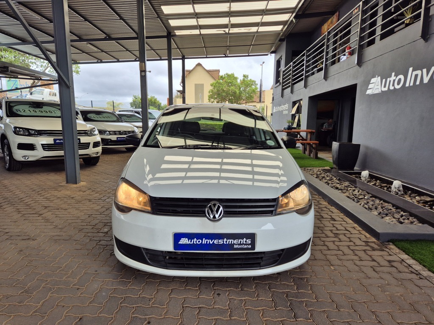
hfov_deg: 73.9
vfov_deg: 58.9
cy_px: 162
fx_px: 288
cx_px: 217
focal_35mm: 23
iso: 25
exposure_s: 1/582
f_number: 1.8
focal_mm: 5.4
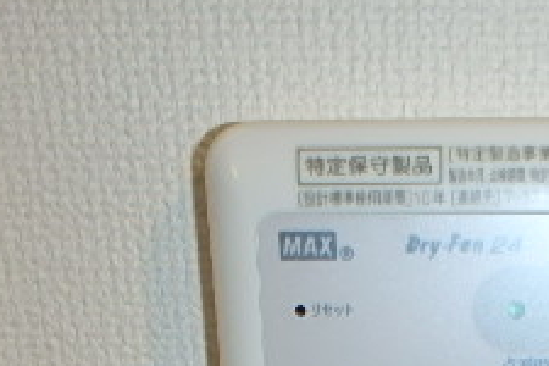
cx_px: 437
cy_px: 495
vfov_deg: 19.9
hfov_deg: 31.6
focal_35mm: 62
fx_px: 945
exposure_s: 1/30
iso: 125
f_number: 3.5
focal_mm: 3.7
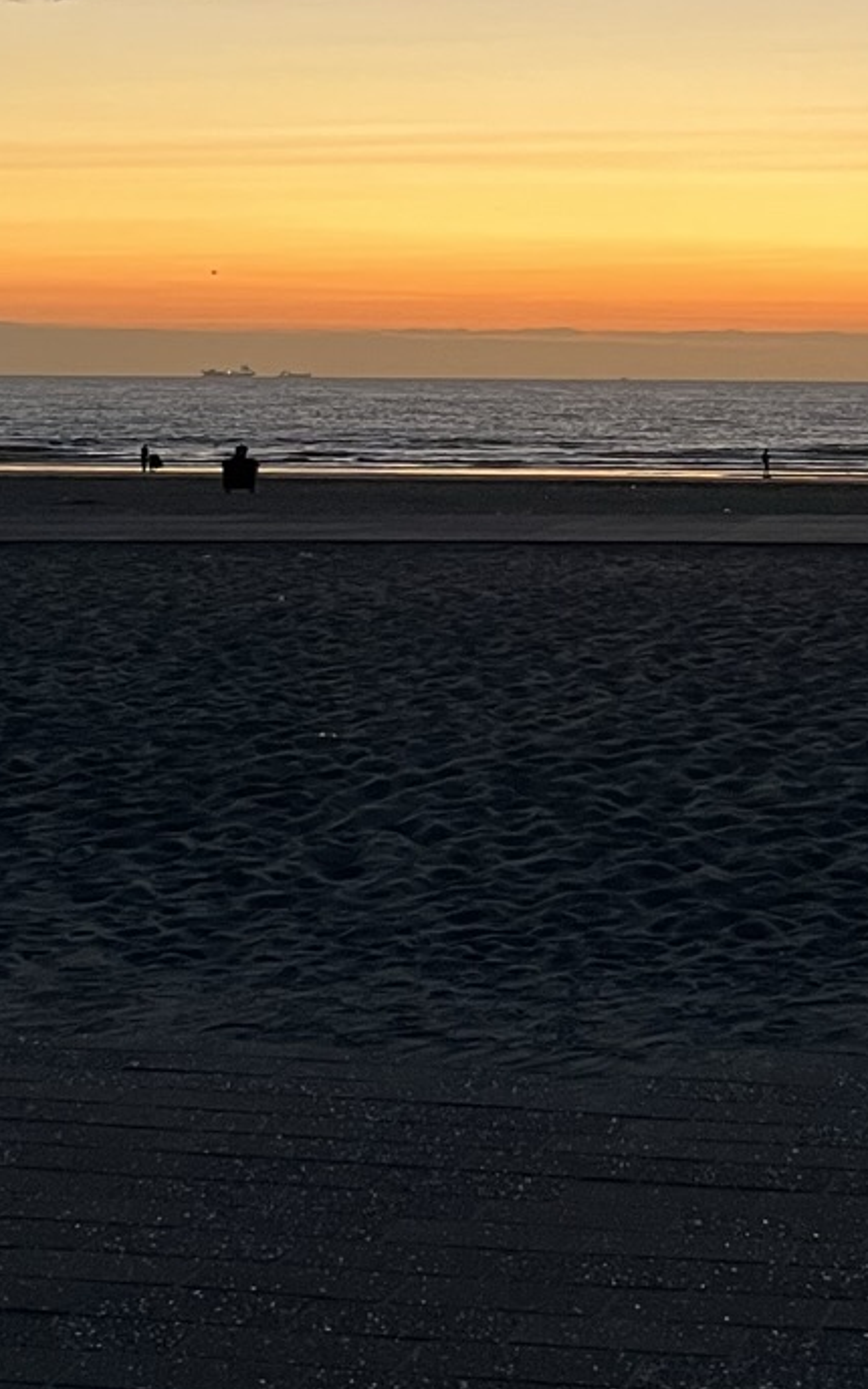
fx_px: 3104
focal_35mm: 82
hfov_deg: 15.9
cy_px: 297
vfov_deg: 24.8
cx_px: 608
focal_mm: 5.1
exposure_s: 1/60
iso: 160
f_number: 1.6
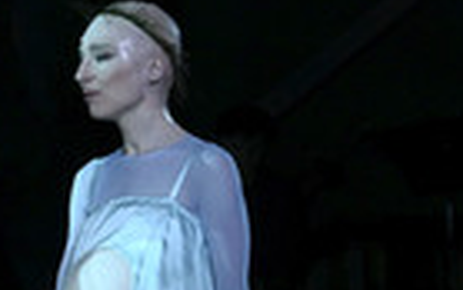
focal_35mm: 265
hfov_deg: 7.9
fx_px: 3345
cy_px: 377
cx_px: 115
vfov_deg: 4.9
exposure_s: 1/60
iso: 800
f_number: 6.3
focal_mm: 80
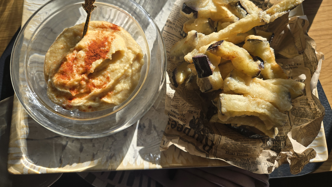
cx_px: 166
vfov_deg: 44.1
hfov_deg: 71.9
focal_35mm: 26
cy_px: 73
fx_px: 229
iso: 64
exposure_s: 1/2921
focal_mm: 5.4
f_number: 1.8
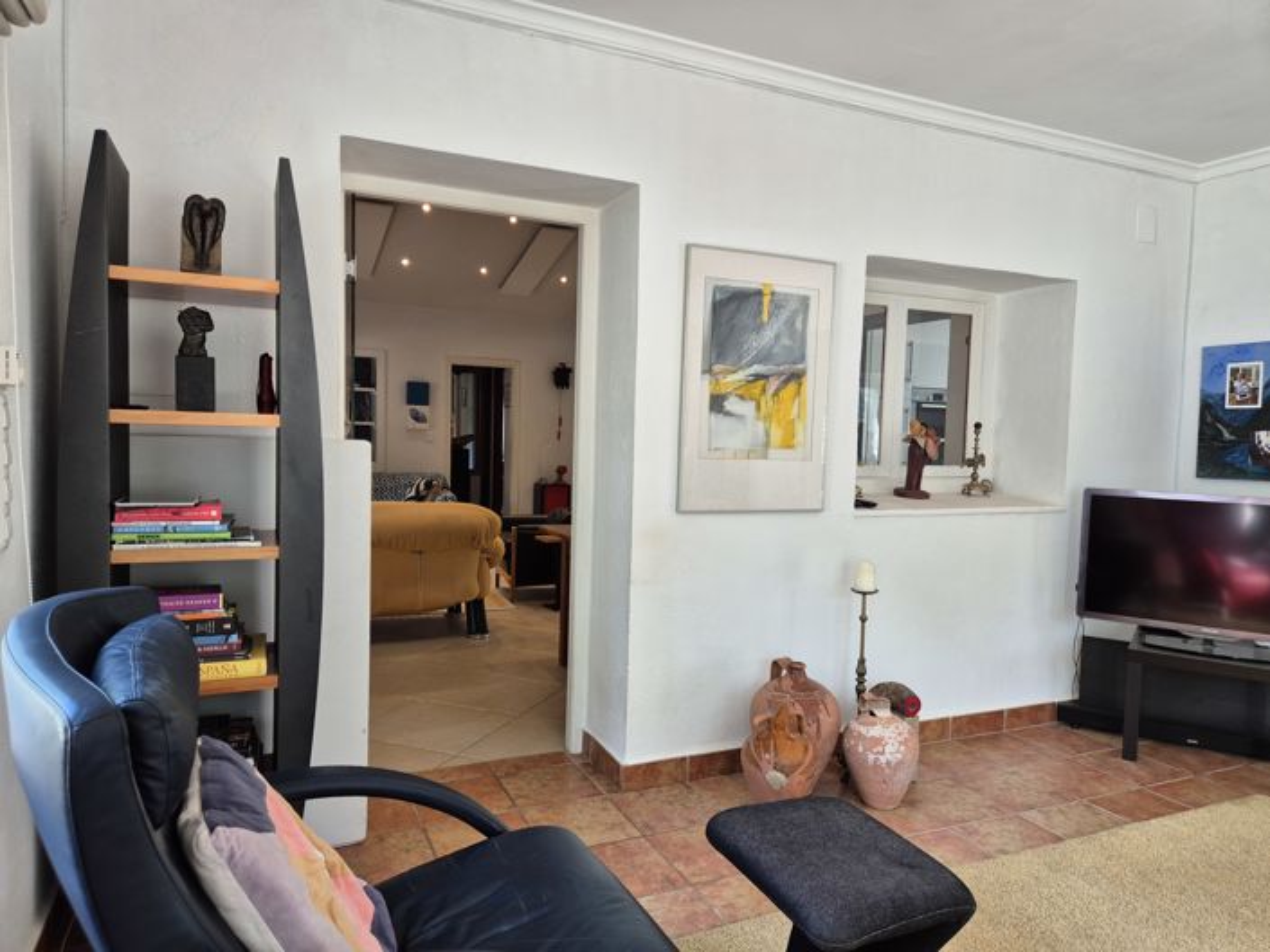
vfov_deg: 58.8
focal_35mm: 23
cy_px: 476
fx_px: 843
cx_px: 635
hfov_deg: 74.0
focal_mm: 5.4
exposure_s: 1/100
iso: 125
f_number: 1.8
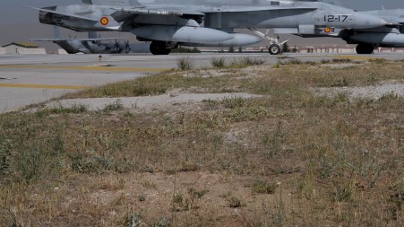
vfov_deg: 15.2
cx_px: 350
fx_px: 835
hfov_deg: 26.4
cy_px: 13
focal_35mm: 78
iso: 200
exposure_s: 1/1250
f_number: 9
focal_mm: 28
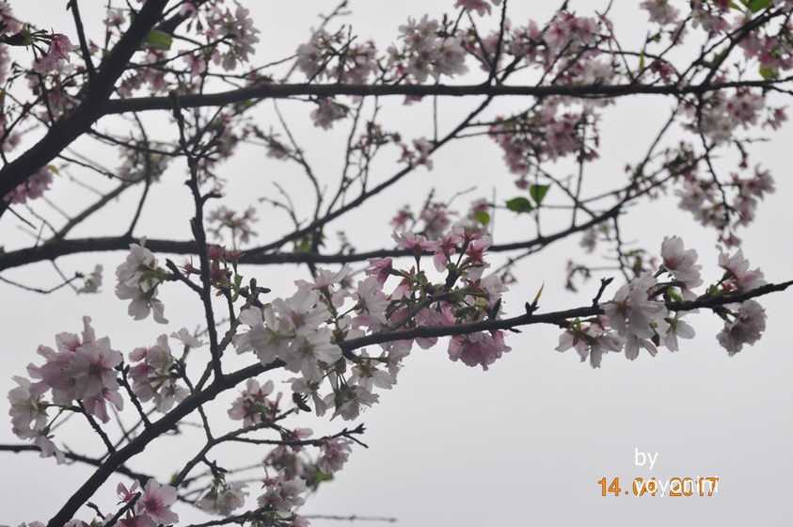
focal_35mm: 93
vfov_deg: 14.7
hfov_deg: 21.9
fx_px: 2046
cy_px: 264
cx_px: 396
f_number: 13
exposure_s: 1/640
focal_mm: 62
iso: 200
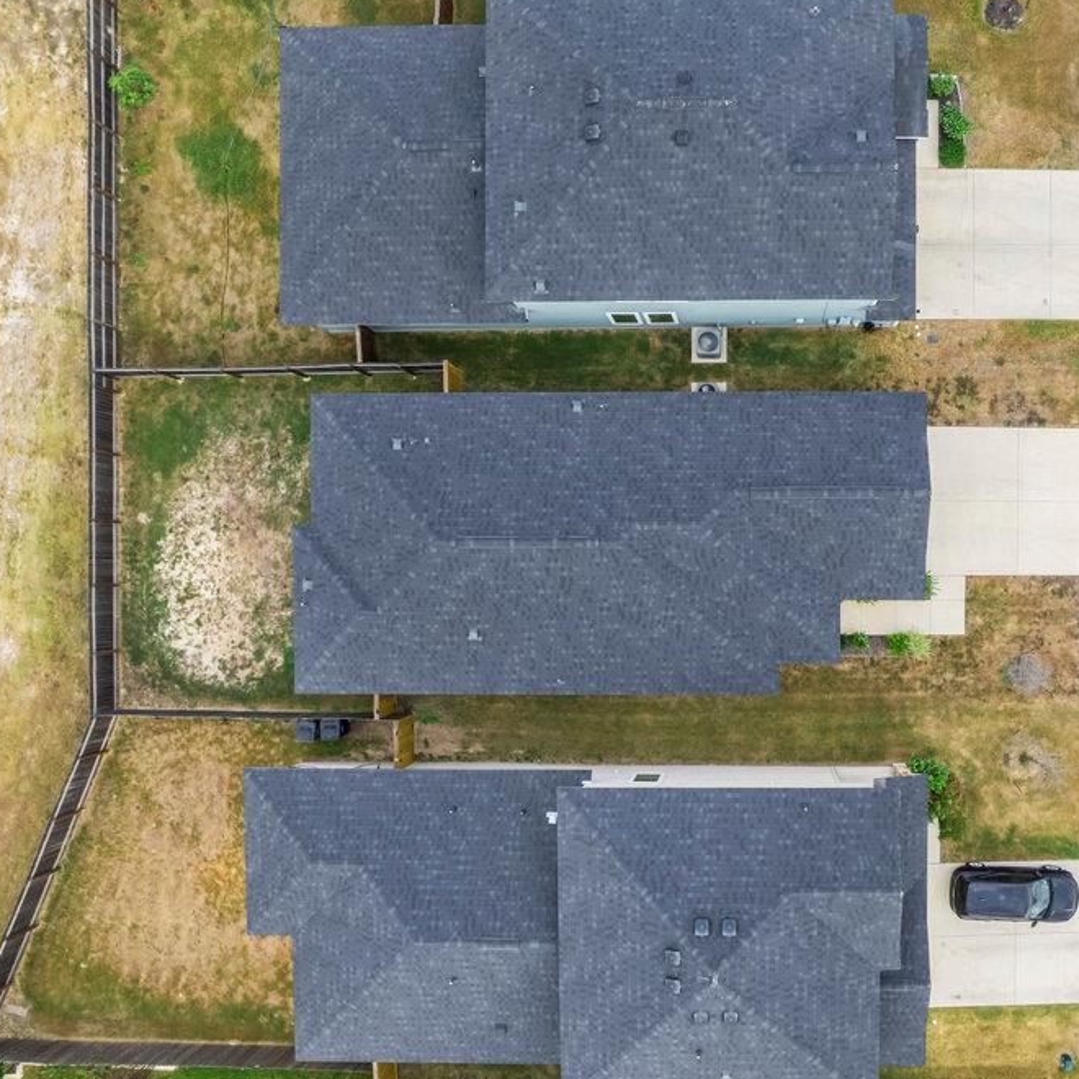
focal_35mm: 29
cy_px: 549
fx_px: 1023
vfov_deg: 55.6
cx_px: 741
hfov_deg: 54.2
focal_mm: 8.38
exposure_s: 1/25
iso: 110
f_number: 2.8
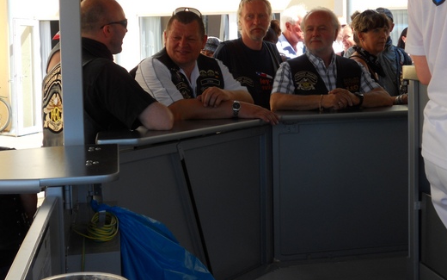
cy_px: 95
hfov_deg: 33.9
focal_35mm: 60
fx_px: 731
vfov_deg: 21.6
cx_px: 271
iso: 80
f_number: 4.3
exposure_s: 1/160
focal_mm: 8.2
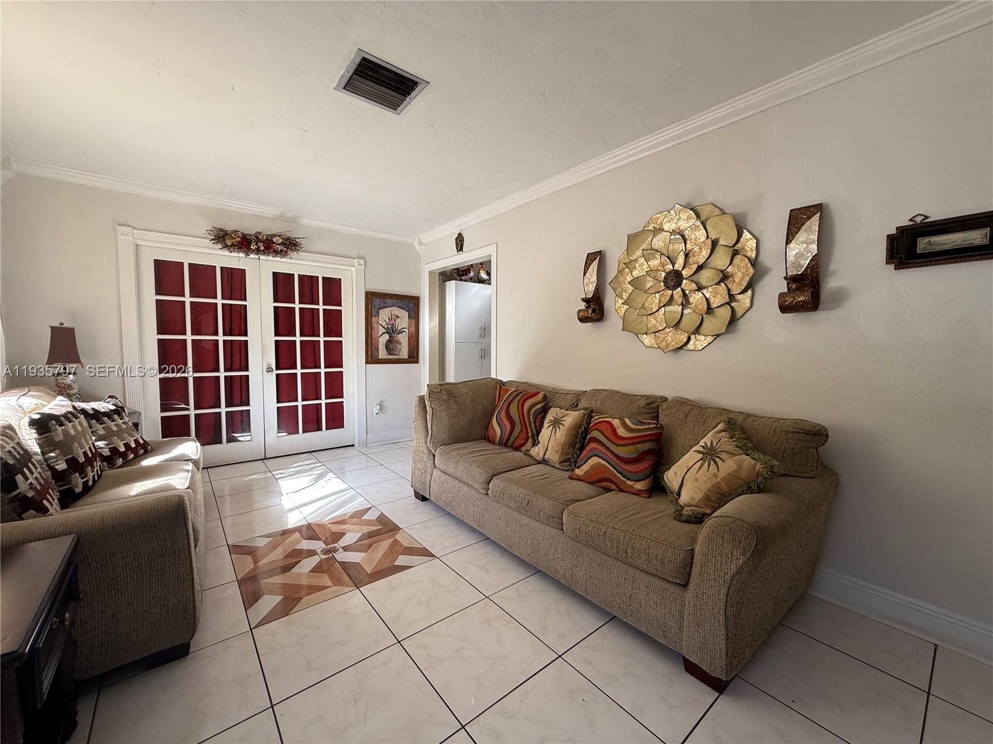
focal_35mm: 14
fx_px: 402
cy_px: 372
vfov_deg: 85.7
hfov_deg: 102.1
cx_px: 496
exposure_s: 1/99
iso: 80
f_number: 2.2
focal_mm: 2.22
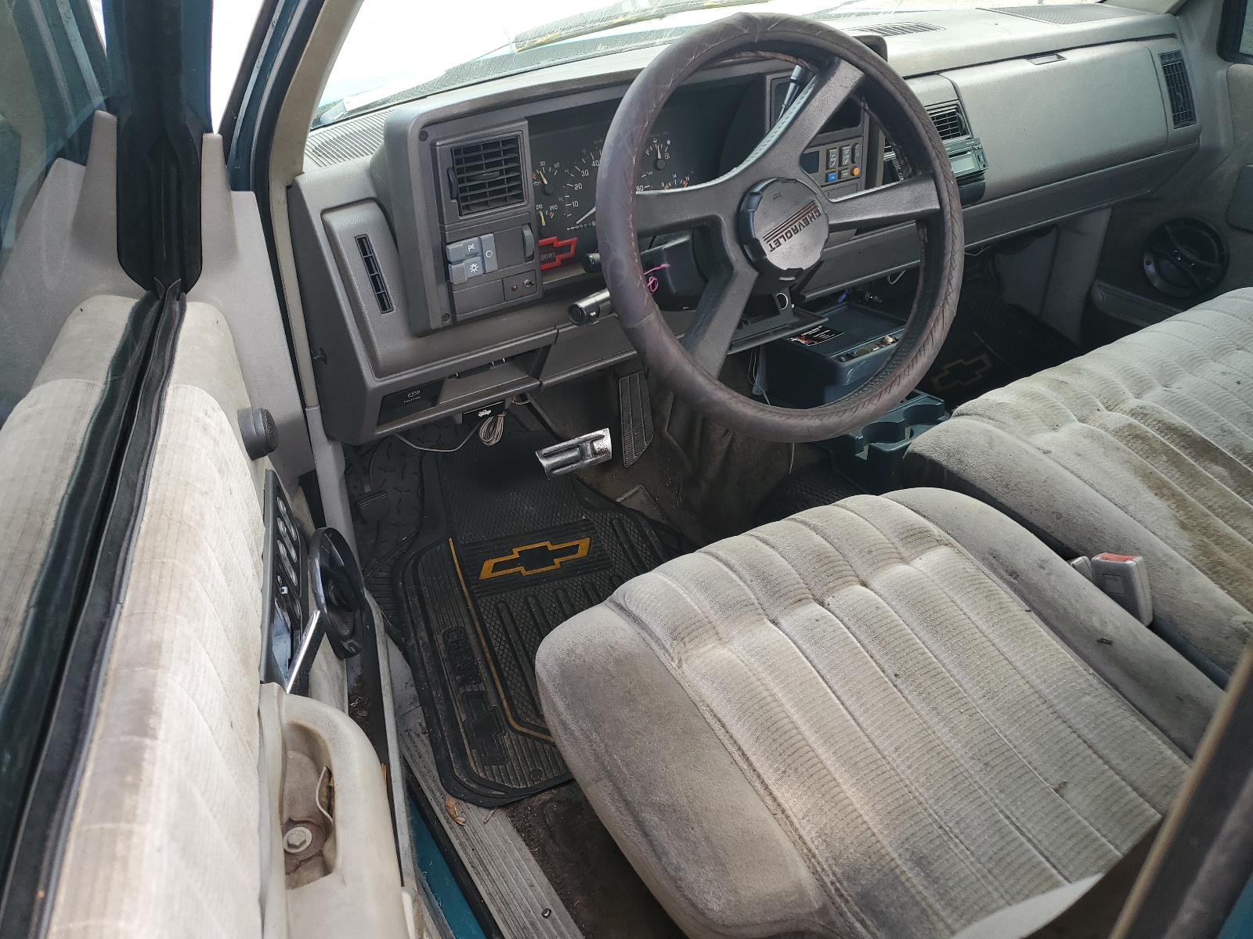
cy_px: 470
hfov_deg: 67.3
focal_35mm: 26
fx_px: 941
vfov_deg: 53.1
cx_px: 626
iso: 50
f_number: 1.5
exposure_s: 1/161
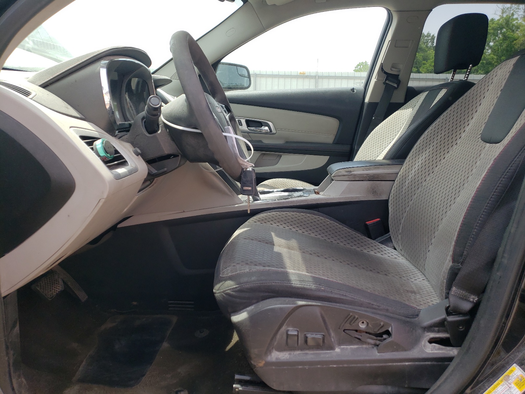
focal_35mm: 26
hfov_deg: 67.3
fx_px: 394
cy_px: 197
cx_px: 262
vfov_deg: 53.1
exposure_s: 1/625
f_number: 1.5
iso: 50
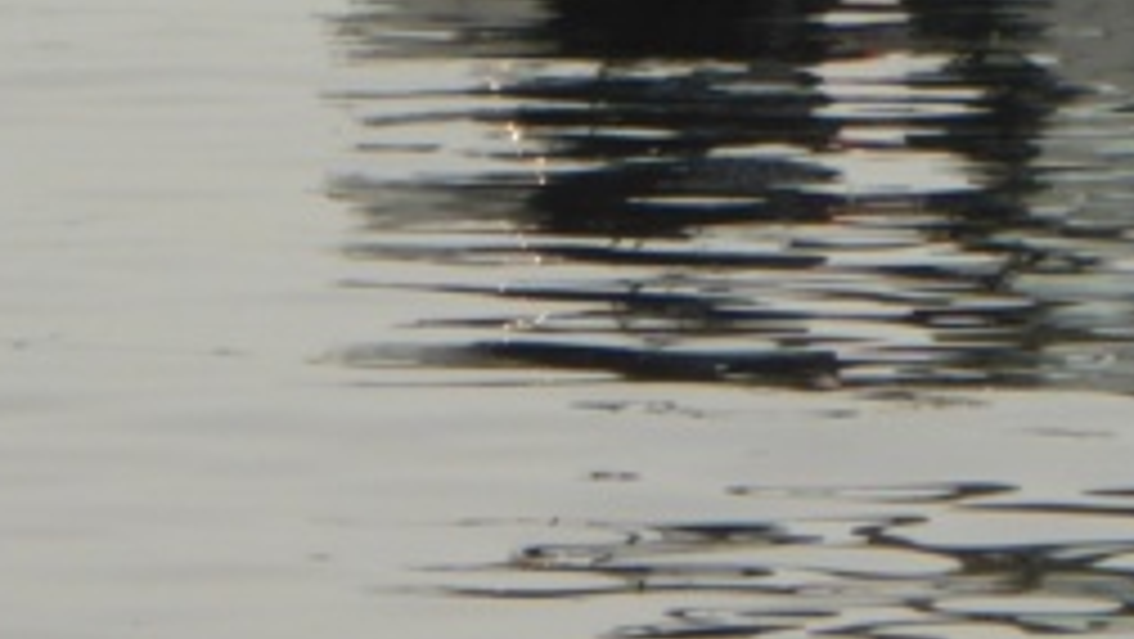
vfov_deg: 0.9
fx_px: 40159
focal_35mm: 1335
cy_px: -482
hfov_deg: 1.6
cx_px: 1454
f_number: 6
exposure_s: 1/320
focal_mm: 62.1
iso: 100
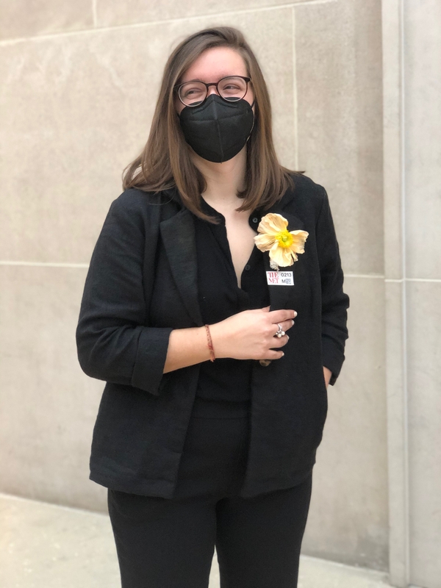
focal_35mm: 52
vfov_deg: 36.8
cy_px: 294
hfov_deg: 28.0
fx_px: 883
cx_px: 220
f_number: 2.4
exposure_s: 1/20
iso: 160
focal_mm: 6
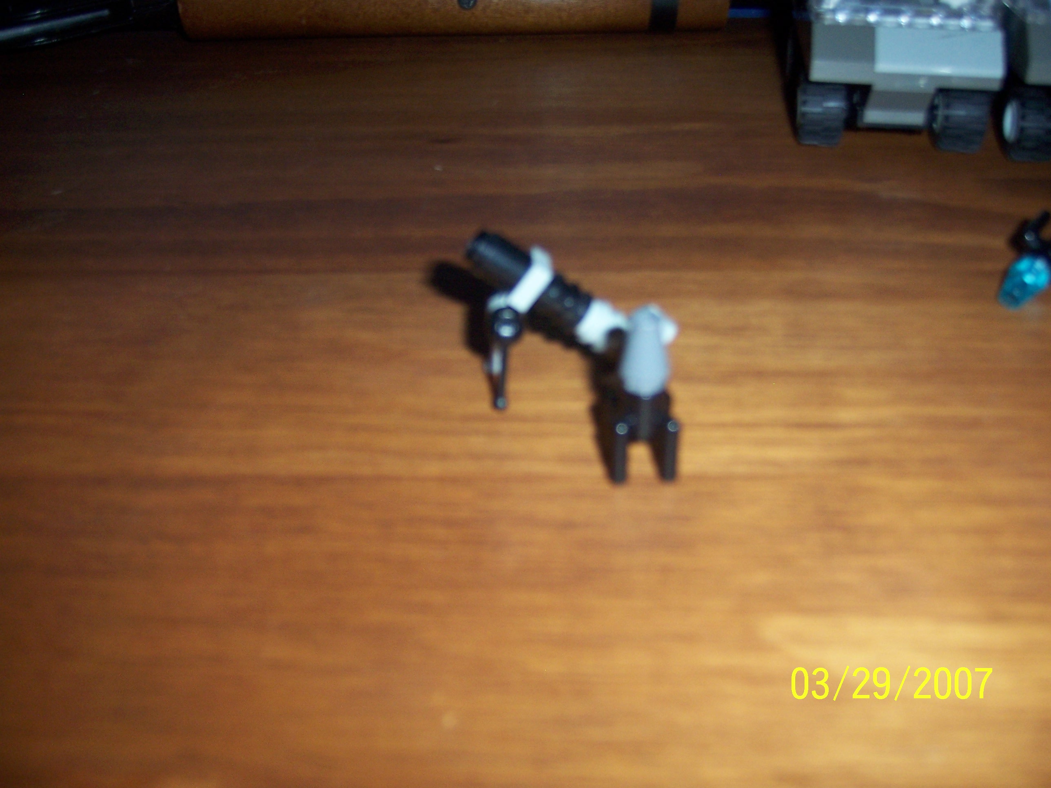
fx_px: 1093
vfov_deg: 39.7
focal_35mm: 36
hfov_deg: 51.4
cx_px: 526
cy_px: 394
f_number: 2.8
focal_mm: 6.2
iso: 125
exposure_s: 1/60
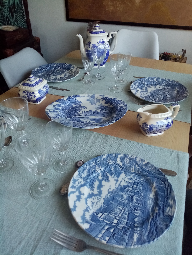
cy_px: 128
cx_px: 96
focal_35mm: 26
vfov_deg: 67.3
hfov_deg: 53.1
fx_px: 192
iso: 163
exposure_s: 1/33.3
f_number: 1.8
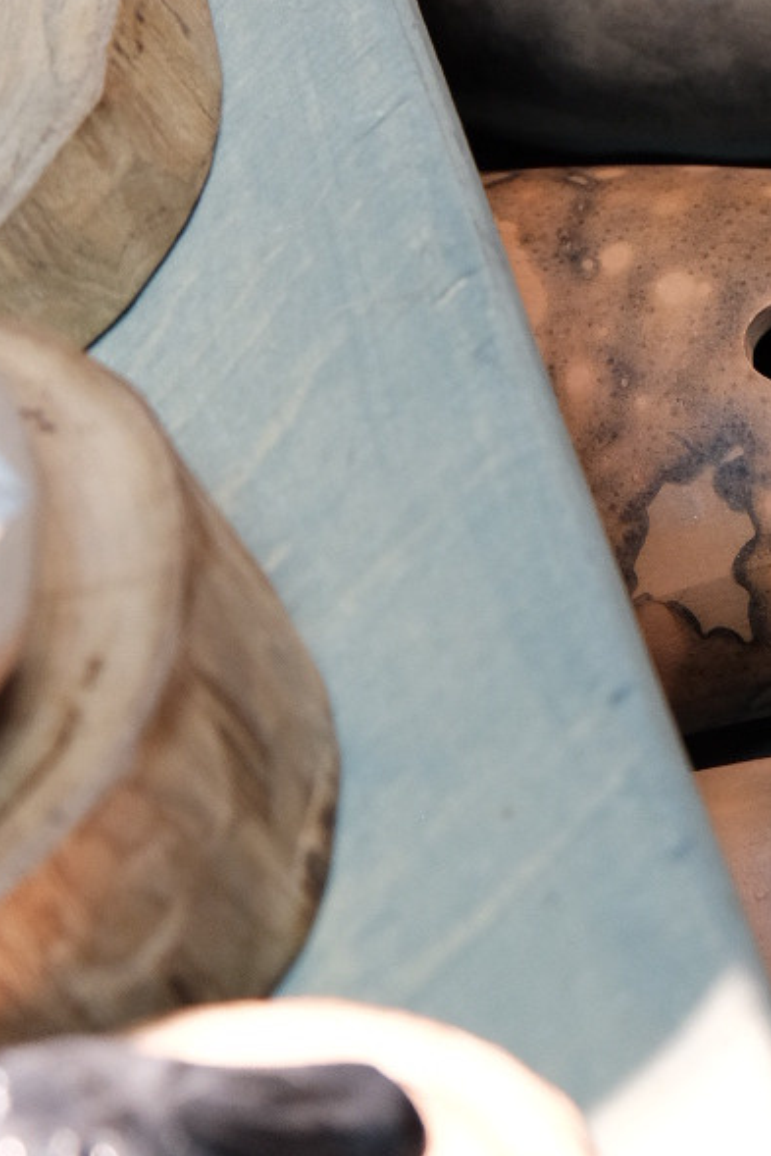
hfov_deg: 7.0
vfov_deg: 10.6
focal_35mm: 193
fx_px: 6196
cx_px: 1042
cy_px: 167
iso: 1000
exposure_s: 1/60
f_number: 4
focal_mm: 42.9
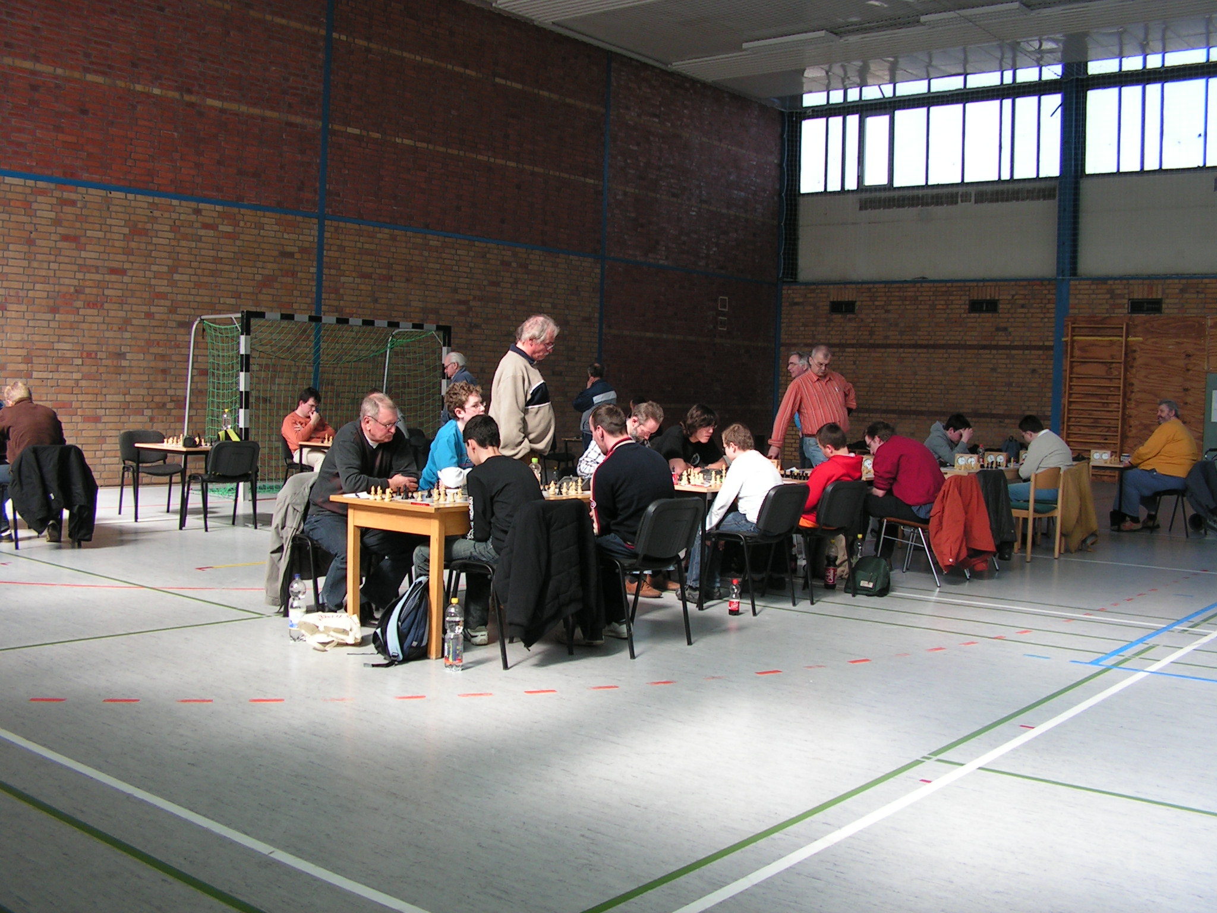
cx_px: 608
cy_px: 456
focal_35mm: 36
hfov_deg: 51.4
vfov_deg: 39.7
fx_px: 1266
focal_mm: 6
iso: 64
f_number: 3.2
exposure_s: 1/100
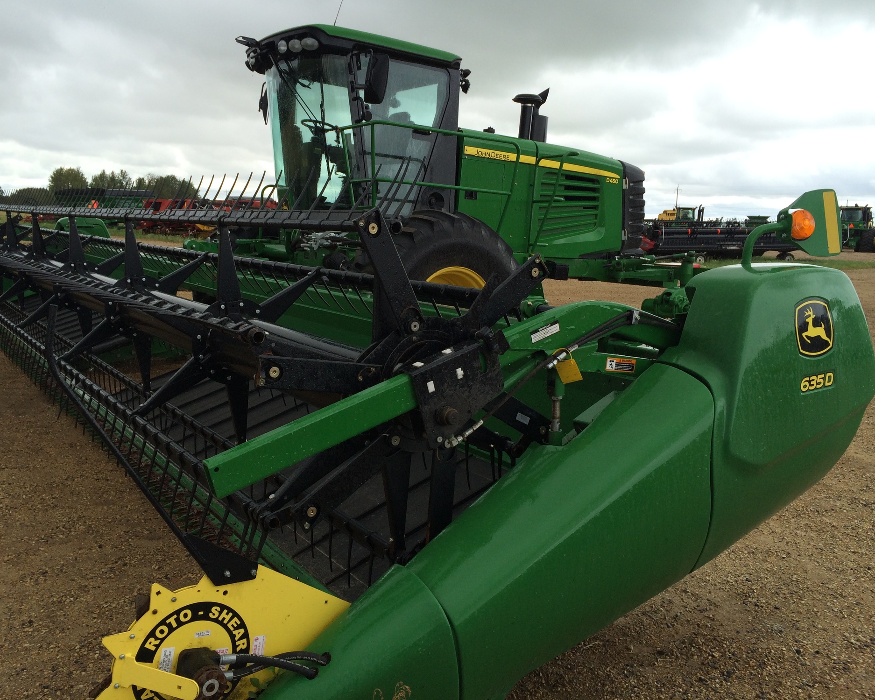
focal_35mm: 32
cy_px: 345
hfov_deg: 55.6
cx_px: 404
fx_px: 829
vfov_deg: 45.8
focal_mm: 4.12
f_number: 2.2
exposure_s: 1/672
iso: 32
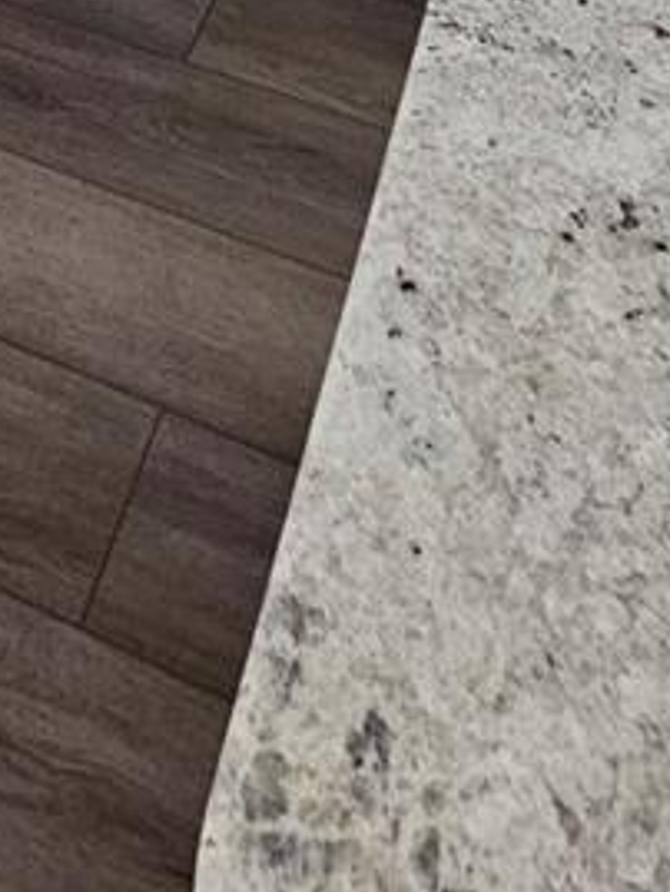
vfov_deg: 17.1
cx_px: 146
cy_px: -1068
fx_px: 1496
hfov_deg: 24.9
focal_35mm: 58
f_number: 2.2
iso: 160
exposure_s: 1/60
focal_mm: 2.2
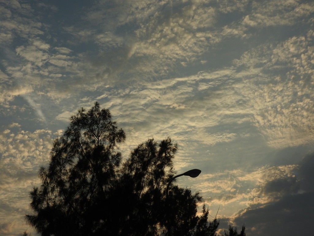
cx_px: 157
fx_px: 499
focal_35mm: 55
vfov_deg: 26.6
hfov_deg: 34.9
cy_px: 118
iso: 100
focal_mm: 9.9
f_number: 4
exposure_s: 1/1600
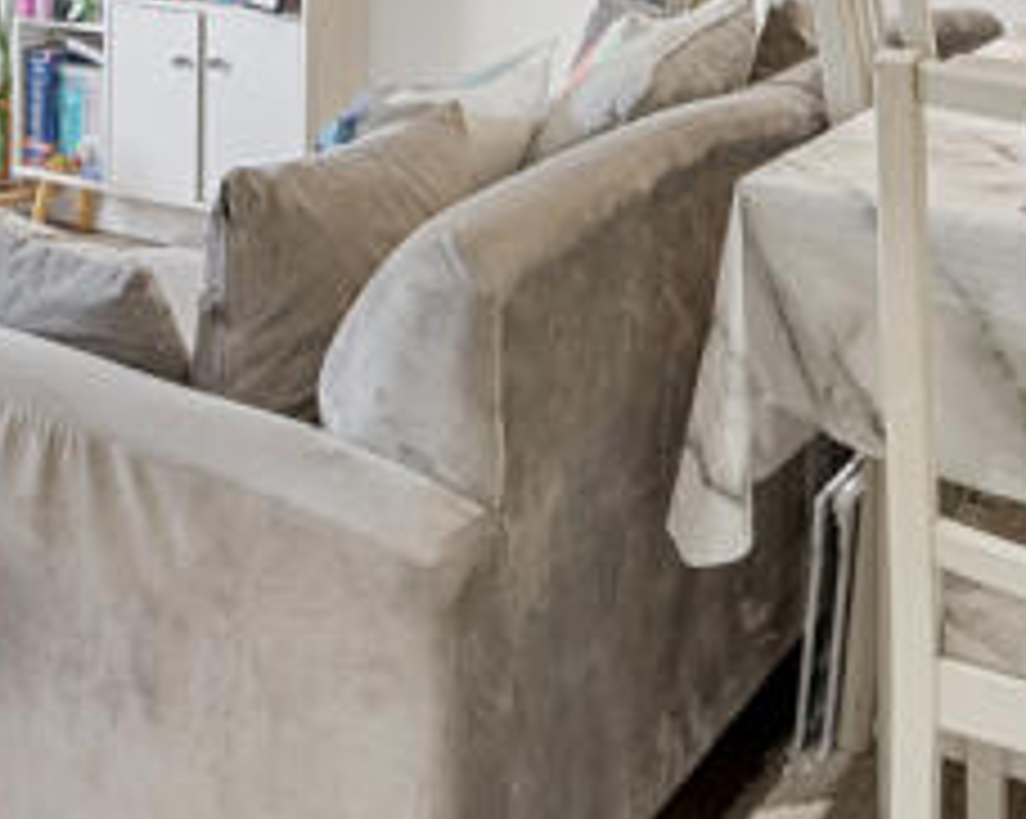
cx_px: 225
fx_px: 1790
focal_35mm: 59
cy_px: -205
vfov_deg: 23.2
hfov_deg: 31.3
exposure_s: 1
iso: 200
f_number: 16
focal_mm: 14
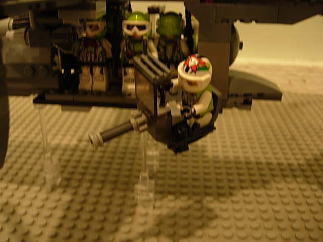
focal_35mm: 36
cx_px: 162
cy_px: 121
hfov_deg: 51.4
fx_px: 336
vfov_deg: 39.7
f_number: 2.7
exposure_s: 1/4
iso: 129
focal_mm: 7.5
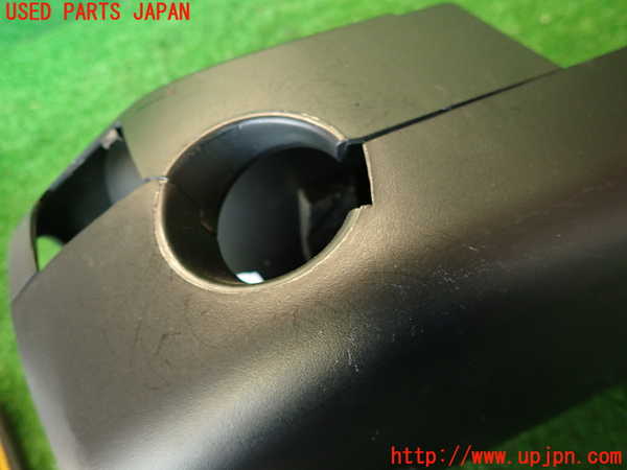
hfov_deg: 69.4
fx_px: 453
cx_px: 314
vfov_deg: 54.9
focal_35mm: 25
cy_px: 235
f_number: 2
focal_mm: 4.5
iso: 320
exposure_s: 1/30
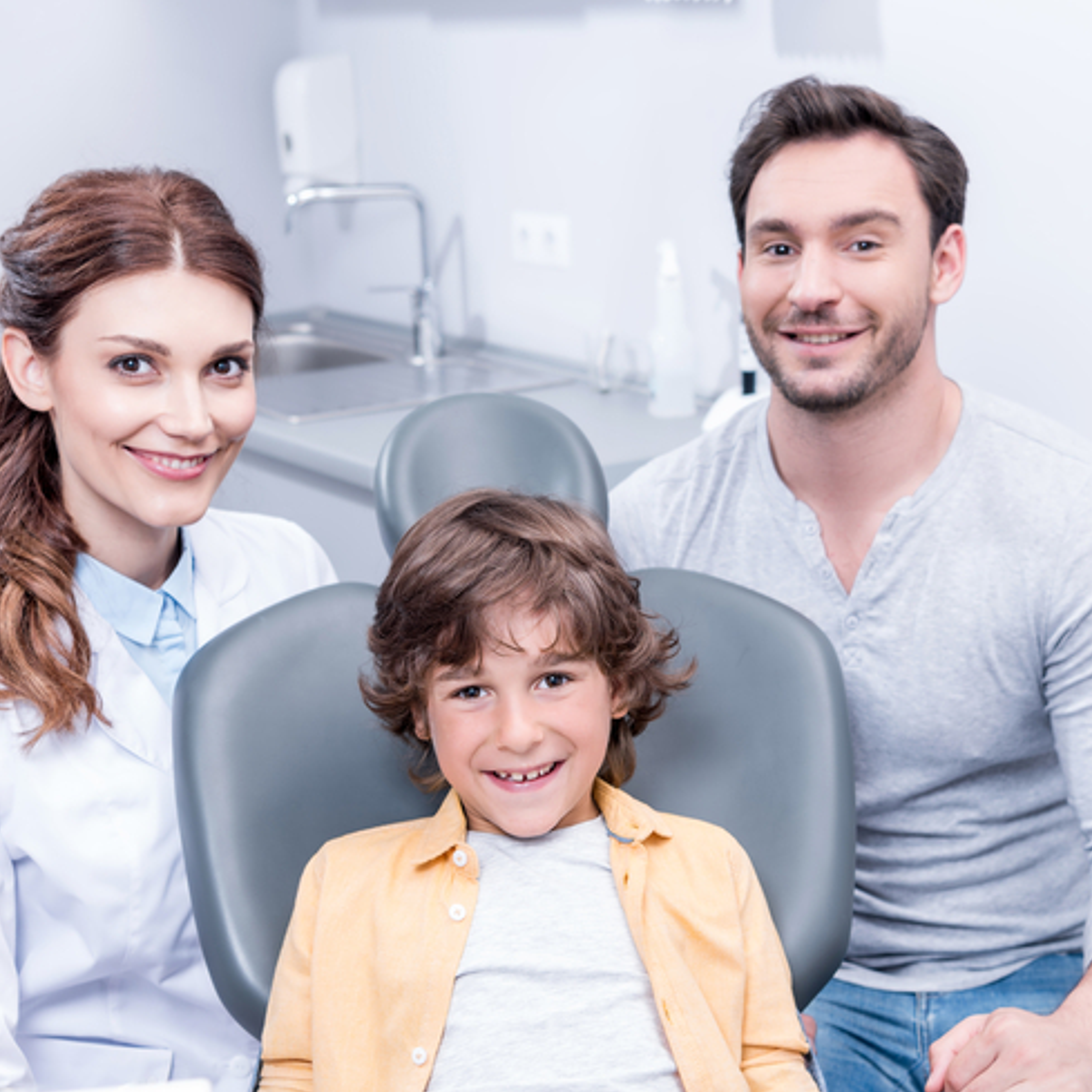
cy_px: 680
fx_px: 2106
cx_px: 615
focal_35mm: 59
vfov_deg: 29.0
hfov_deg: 29.0
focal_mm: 34
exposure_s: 1/160
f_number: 3.5
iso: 40
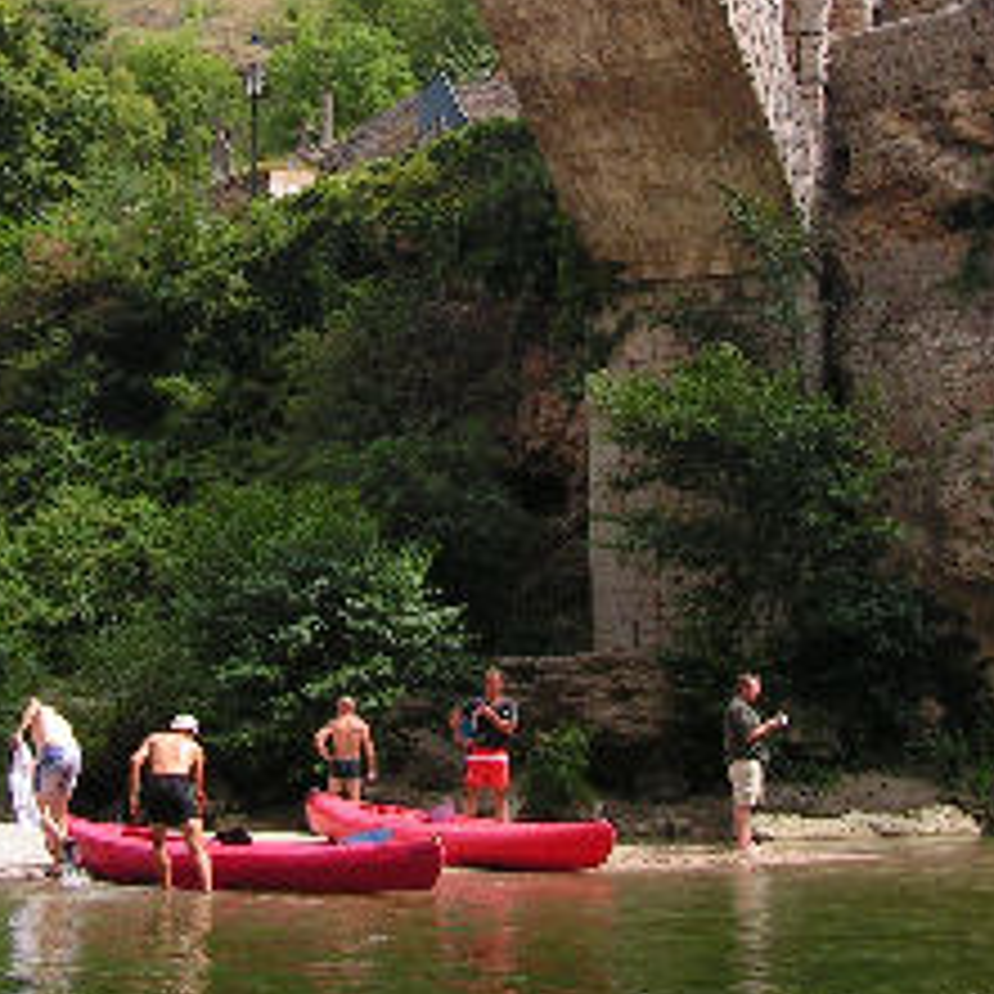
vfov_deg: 22.3
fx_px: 2469
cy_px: 126
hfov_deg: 22.7
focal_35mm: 76
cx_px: 376
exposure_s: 1/125
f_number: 5.6
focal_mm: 6.3
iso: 50
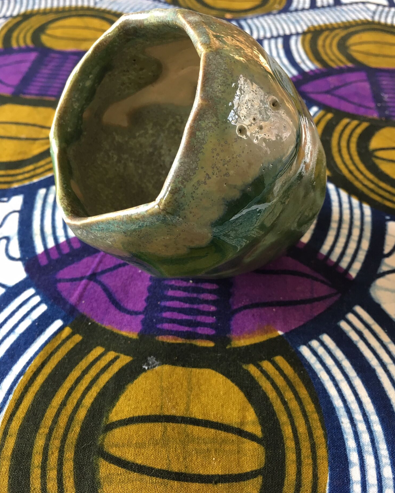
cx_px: 197
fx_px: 453
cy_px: 230
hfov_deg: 47.1
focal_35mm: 31
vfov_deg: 57.1
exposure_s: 1/33
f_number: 2.2
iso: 100
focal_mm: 4.15
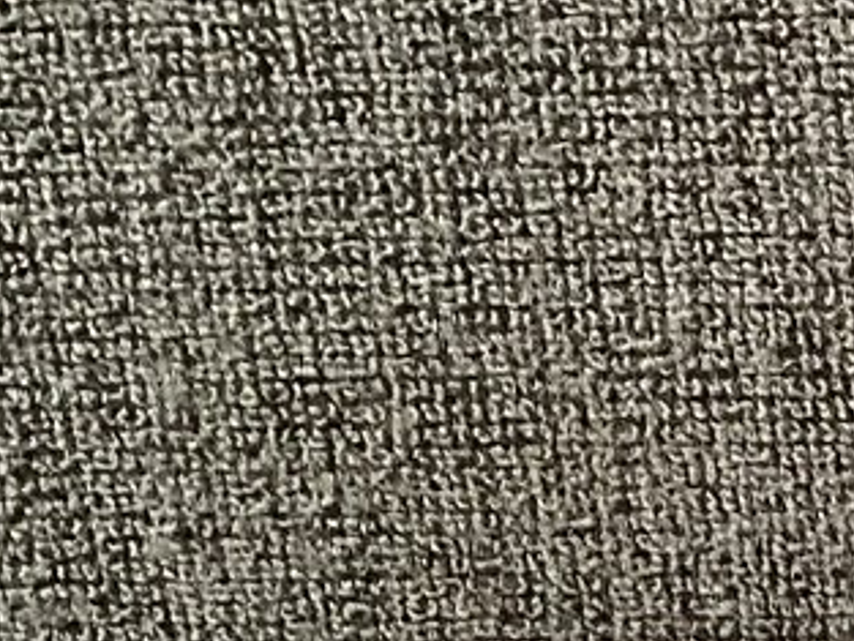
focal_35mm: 150
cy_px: 1458
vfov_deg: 9.1
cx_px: 1521
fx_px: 3702
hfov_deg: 12.1
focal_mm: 3.3
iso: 125
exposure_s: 1/50
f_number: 2.4
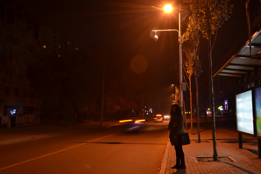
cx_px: 130
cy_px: 87
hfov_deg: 49.6
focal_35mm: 39
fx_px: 283
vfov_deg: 34.2
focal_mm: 26
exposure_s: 1/1.3
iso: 400
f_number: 8
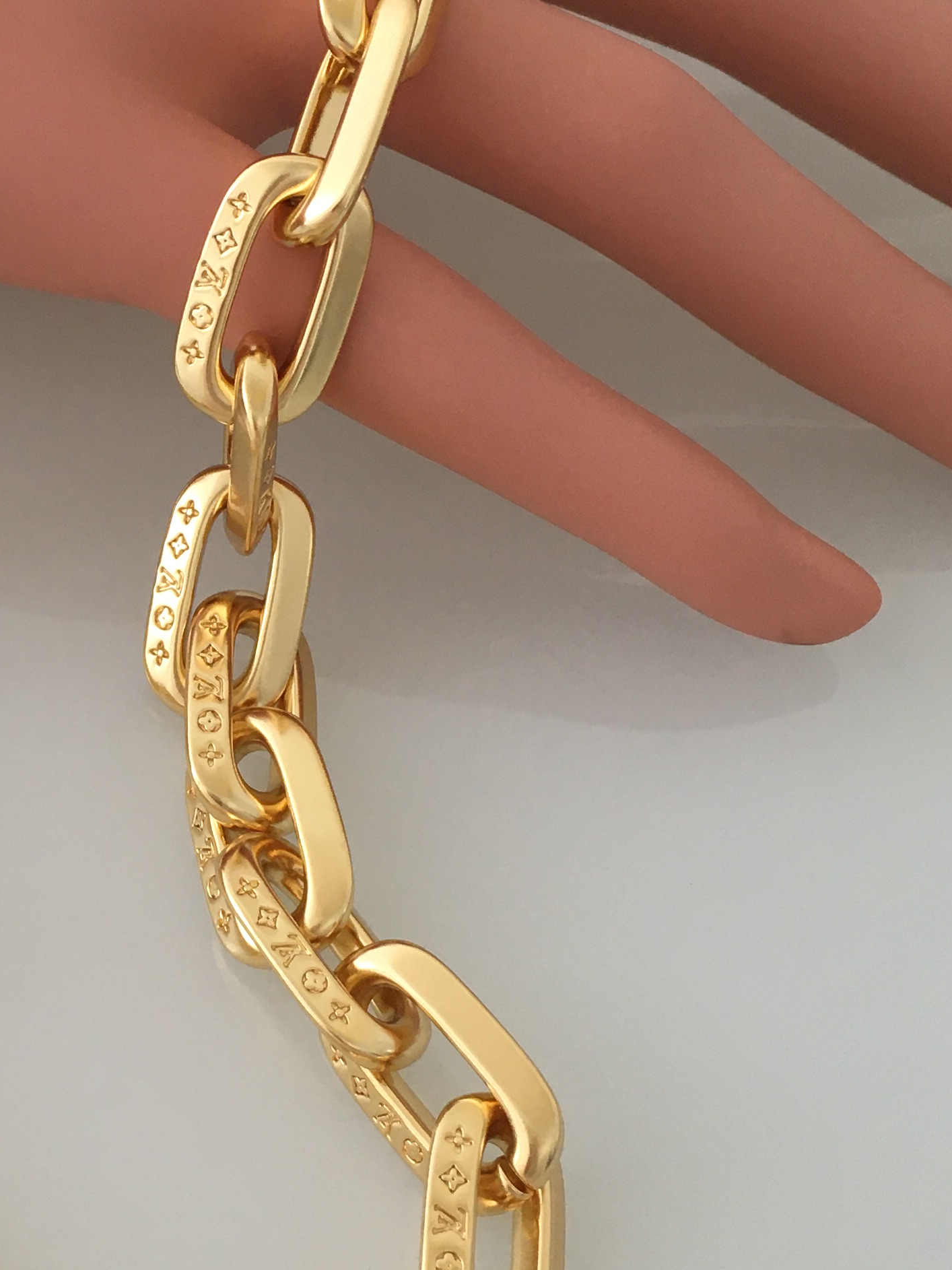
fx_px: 2274
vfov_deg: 31.2
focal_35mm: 62
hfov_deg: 22.9
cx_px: 57
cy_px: 582
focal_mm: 4.15
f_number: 2.2
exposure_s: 1/33
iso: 64
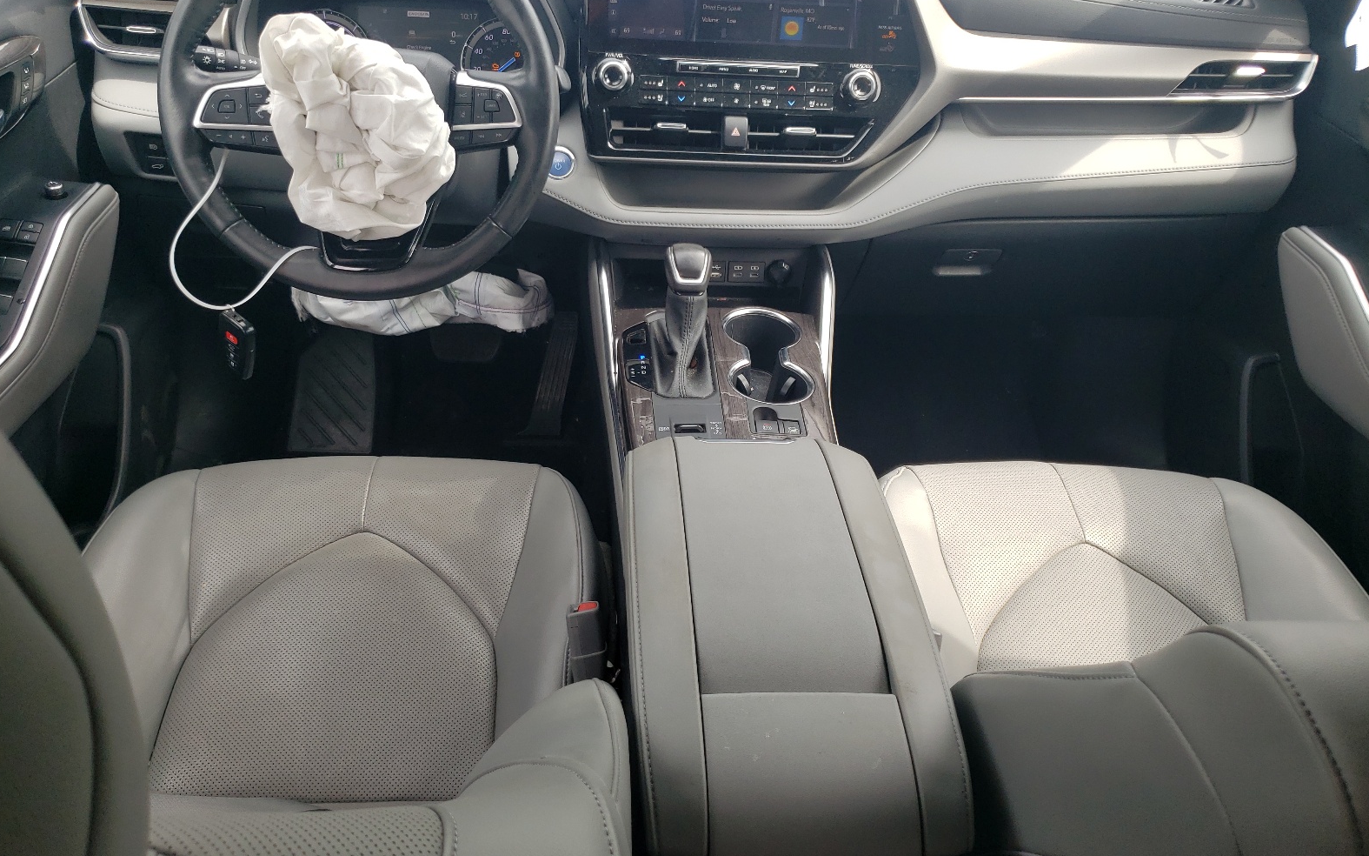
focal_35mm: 28
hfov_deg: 66.5
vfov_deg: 44.5
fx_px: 1045
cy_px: 394
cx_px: 677
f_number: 1.5
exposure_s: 1/244
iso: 50
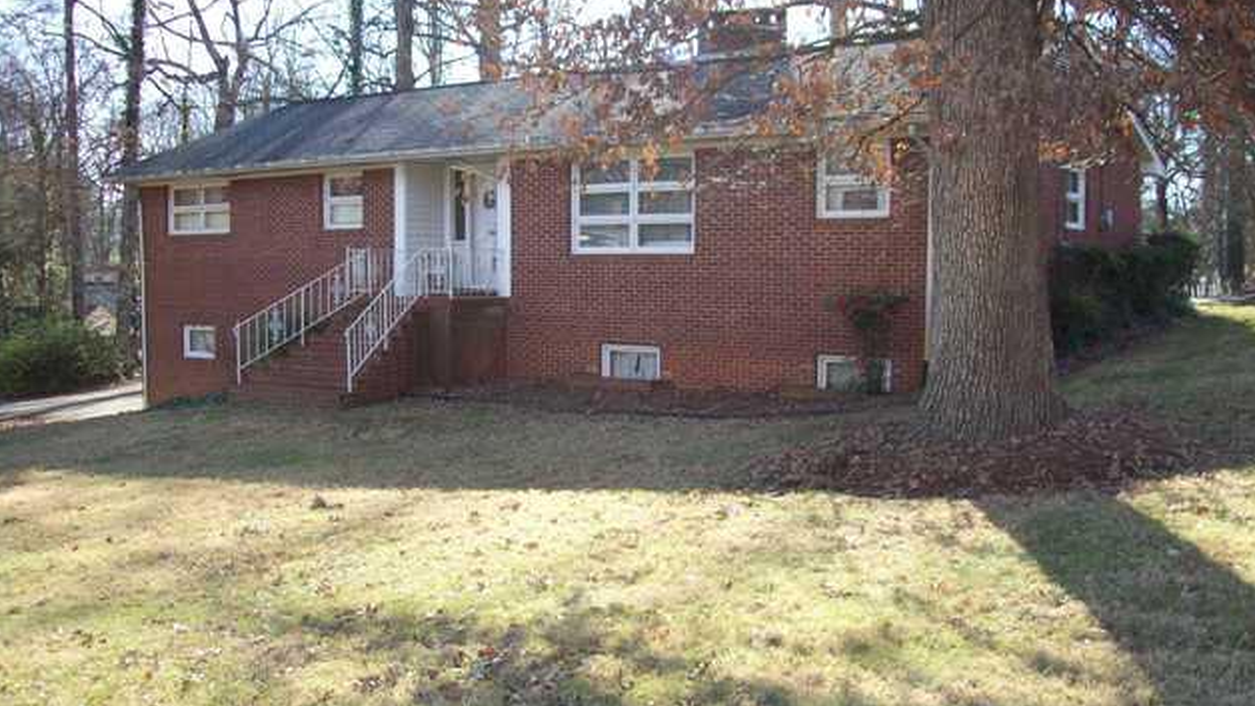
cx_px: 622
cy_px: 360
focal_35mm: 40
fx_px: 1331
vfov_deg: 29.7
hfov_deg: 50.5
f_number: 2.7
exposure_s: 1/276
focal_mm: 6
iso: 80
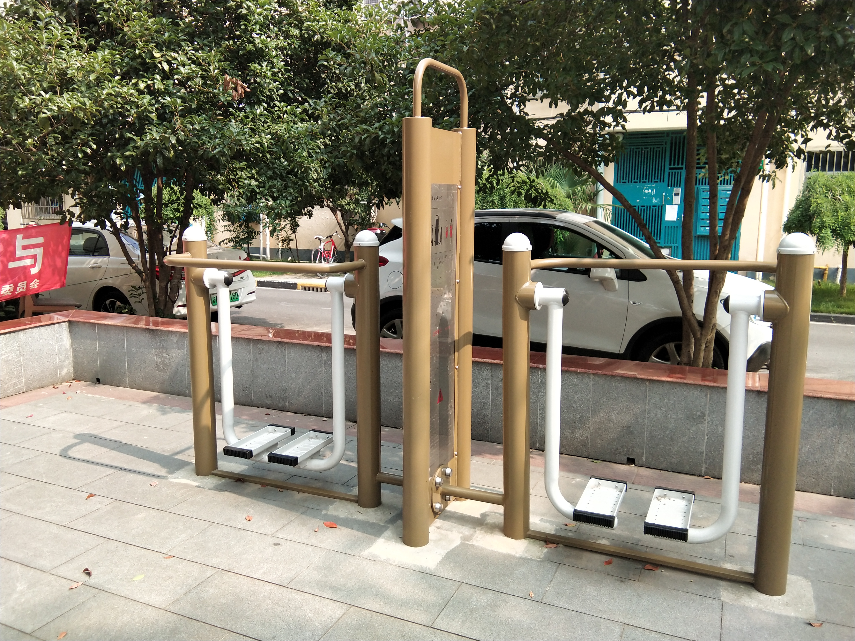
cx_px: 428
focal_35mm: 31
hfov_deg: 58.4
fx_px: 766
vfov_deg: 45.4
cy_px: 320
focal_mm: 3.69
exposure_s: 1/215
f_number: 2.2
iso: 50
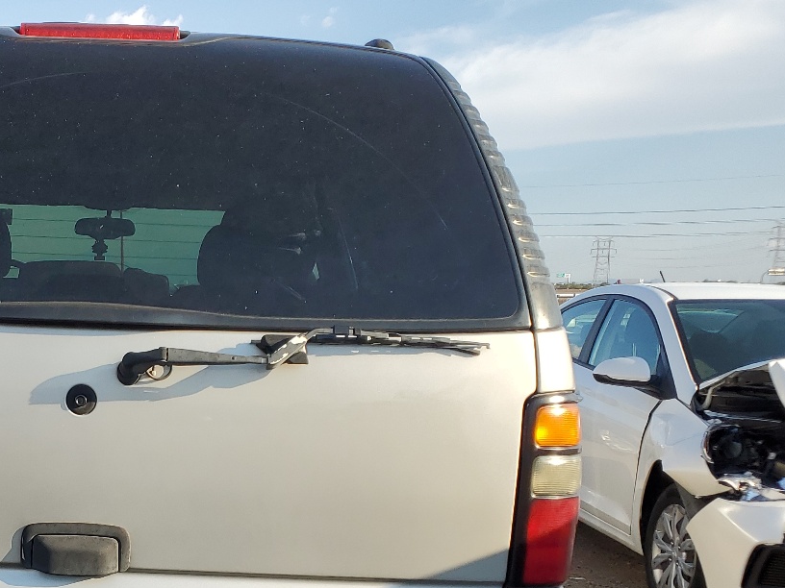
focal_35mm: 51
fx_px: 1157
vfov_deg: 28.0
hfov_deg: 35.5
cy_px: 469
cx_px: 91
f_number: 1.5
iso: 50
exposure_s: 1/1667
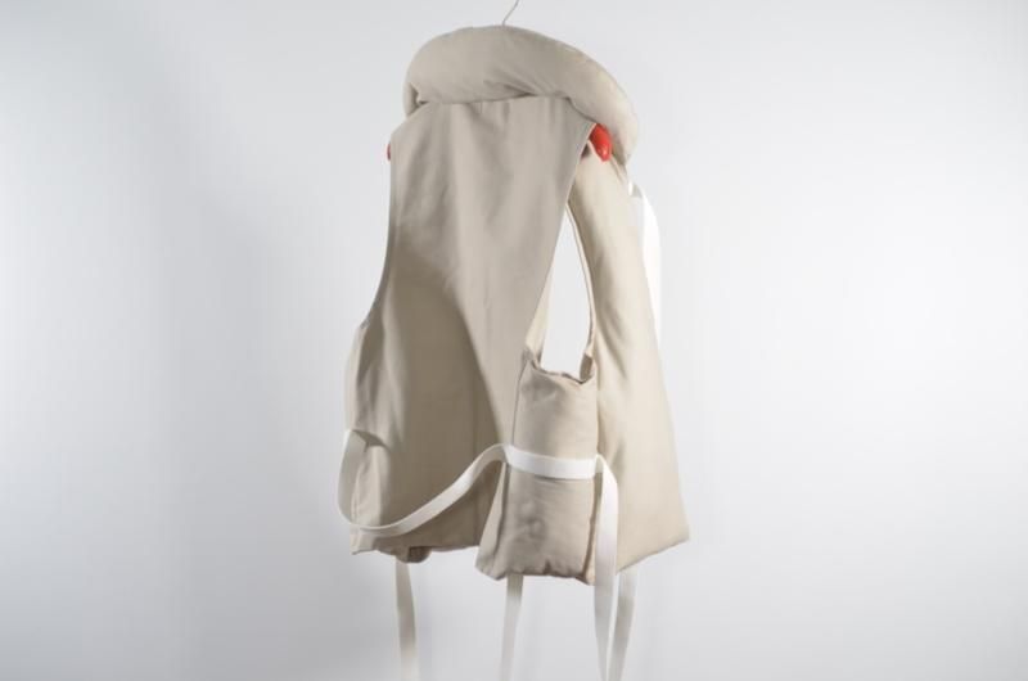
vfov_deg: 22.5
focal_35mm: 60
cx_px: 514
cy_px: 340
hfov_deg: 33.5
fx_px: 1710
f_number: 5
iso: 800
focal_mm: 40
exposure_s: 1/100
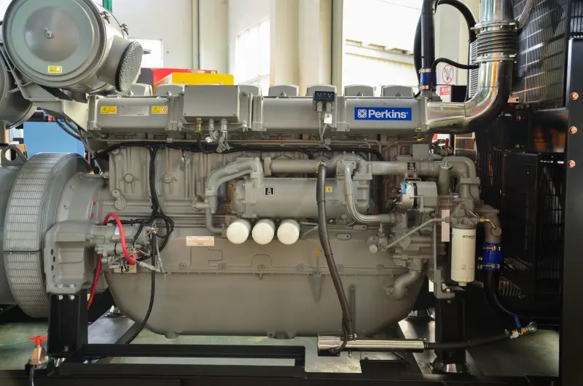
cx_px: 292
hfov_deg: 49.6
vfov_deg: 34.1
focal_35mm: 39
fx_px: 630
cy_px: 193
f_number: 4
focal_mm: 26
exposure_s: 1/13
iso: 100
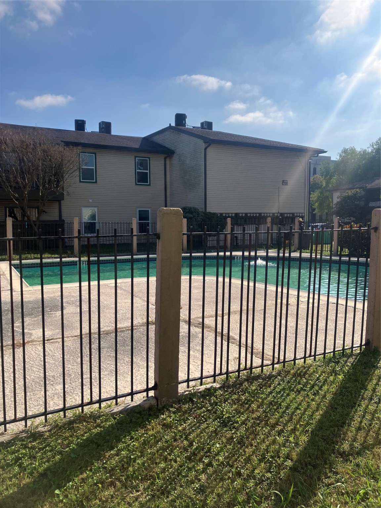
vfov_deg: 63.4
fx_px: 411
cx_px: 190
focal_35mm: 28
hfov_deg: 49.7
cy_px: 254
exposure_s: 1/3040
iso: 32
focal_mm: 3.99
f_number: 1.8
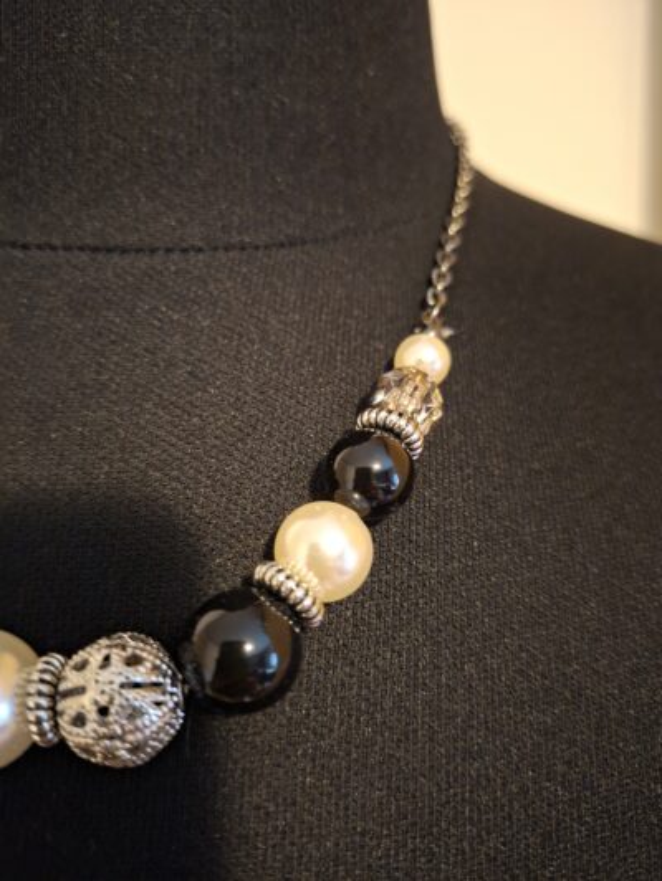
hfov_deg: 58.9
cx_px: 331
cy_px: 440
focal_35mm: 23
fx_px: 586
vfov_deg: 73.9
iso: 1250
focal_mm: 5.54
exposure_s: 1/13
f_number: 1.8
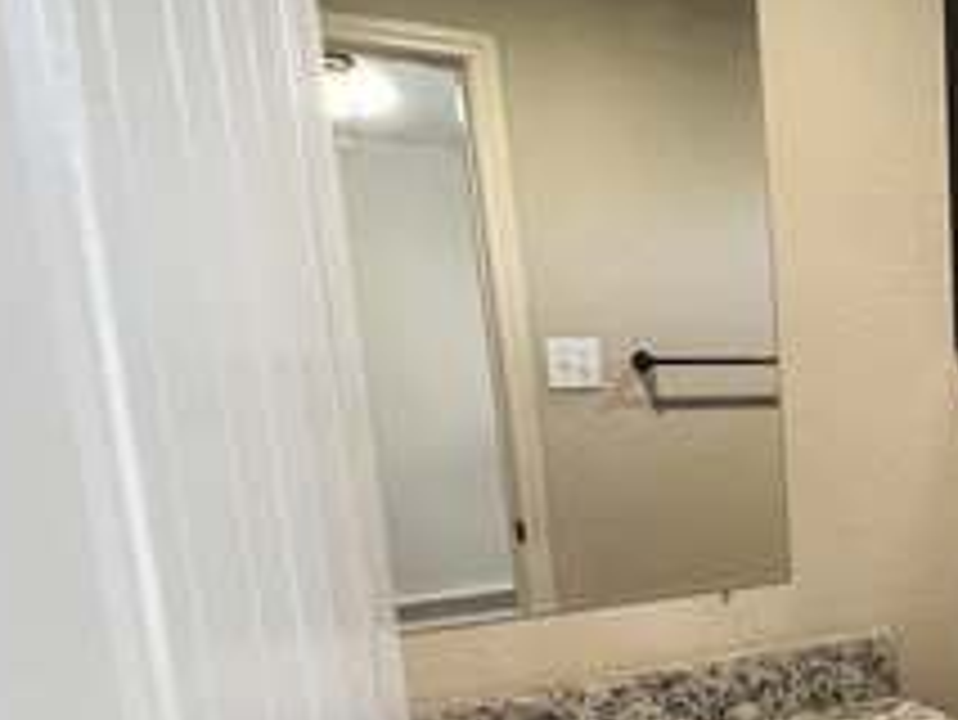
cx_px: 1160
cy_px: 554
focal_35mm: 39
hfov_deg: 36.4
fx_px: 1080
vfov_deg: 35.9
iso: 250
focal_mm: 1.57
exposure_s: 1/60
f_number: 1.8
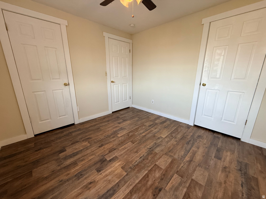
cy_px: 100
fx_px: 108
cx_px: 133
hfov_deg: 102.1
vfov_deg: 85.7
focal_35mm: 14
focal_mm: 2.22
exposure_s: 1/60
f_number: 2.2
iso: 200
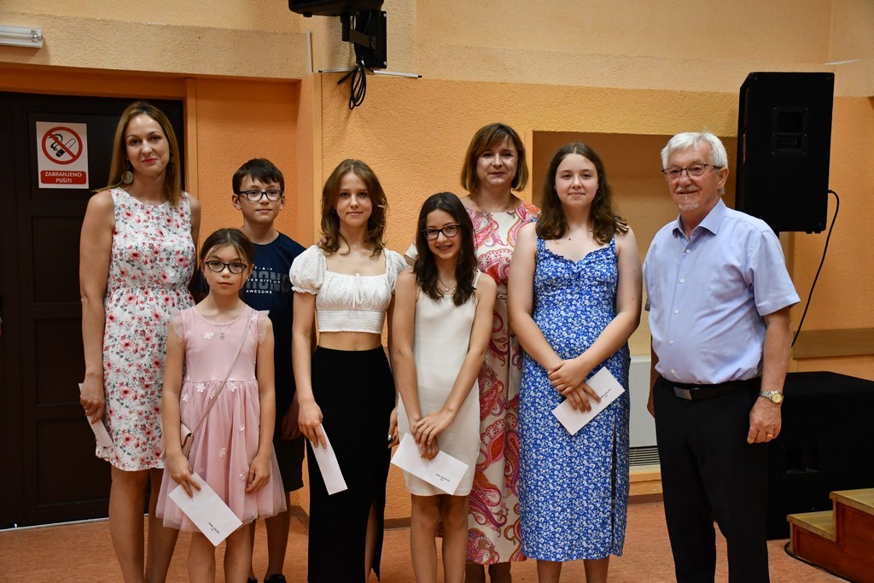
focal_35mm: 40
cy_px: 292
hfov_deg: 48.5
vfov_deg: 33.4
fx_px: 971
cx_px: 437
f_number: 4
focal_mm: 27
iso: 2800
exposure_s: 1/125
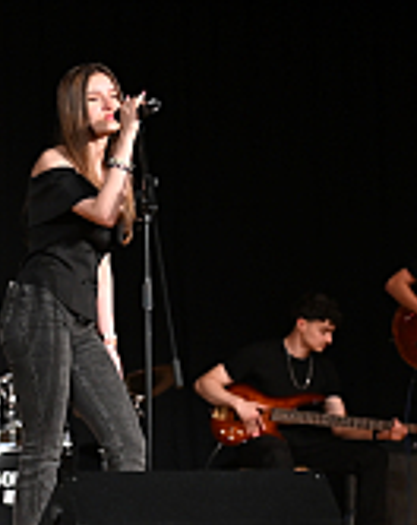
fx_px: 2106
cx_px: 87
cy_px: 364
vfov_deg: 14.2
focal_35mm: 136
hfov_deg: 11.3
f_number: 2.1
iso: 360
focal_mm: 41
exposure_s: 1/125
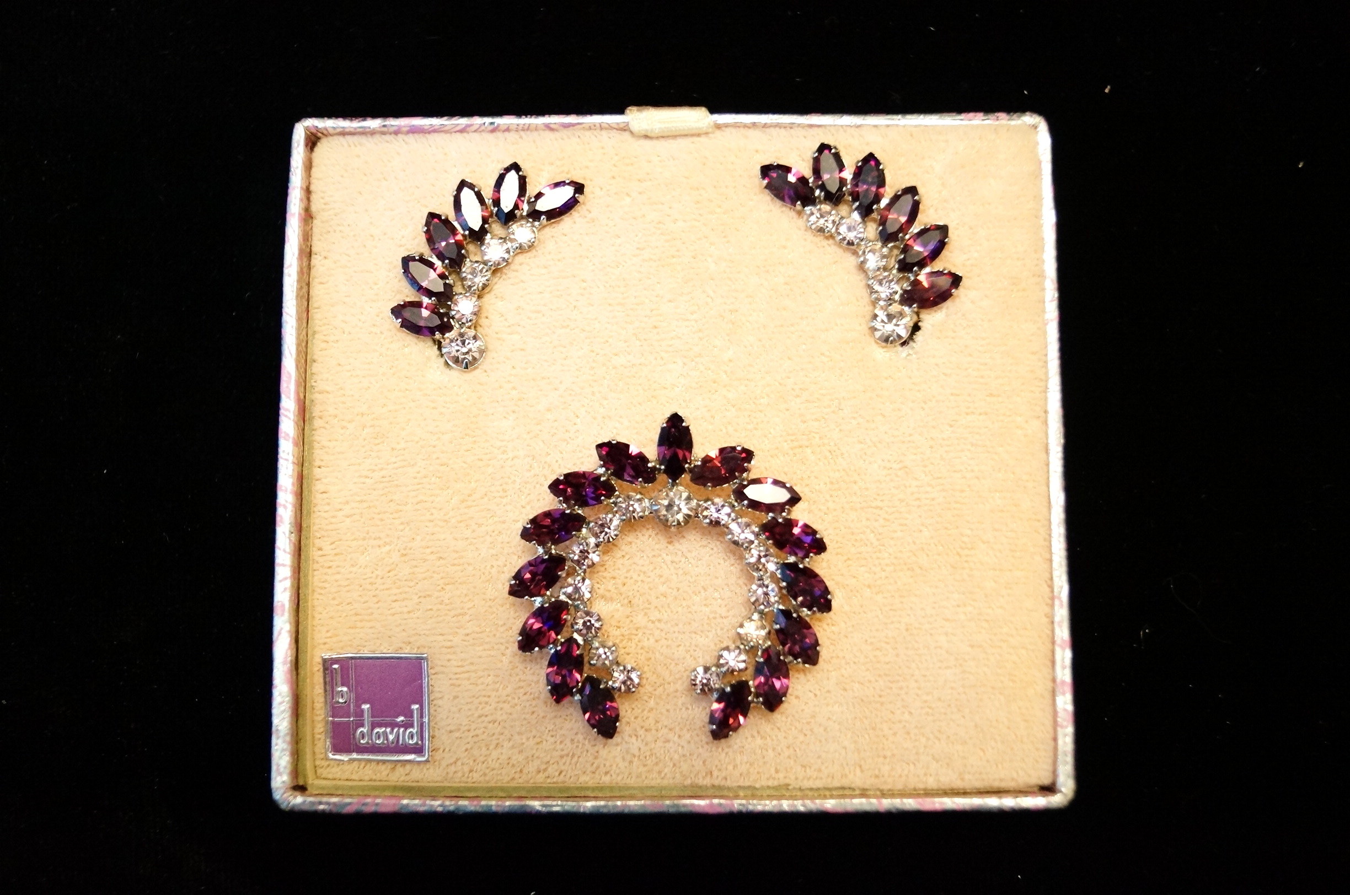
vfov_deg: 31.8
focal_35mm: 42
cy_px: 448
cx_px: 675
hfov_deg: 46.5
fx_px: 1573
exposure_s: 1/30
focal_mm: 28
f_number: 4.5
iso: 3200
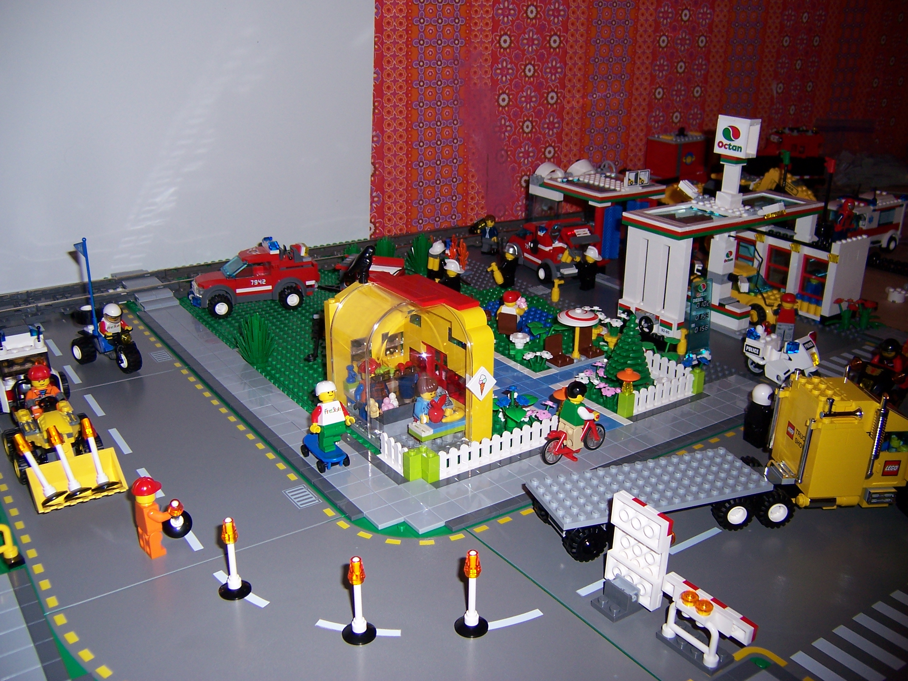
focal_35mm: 33
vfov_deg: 42.9
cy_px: 340
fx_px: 866
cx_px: 454
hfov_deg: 55.4
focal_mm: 5.5
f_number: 2.8
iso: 80
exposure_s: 1/60
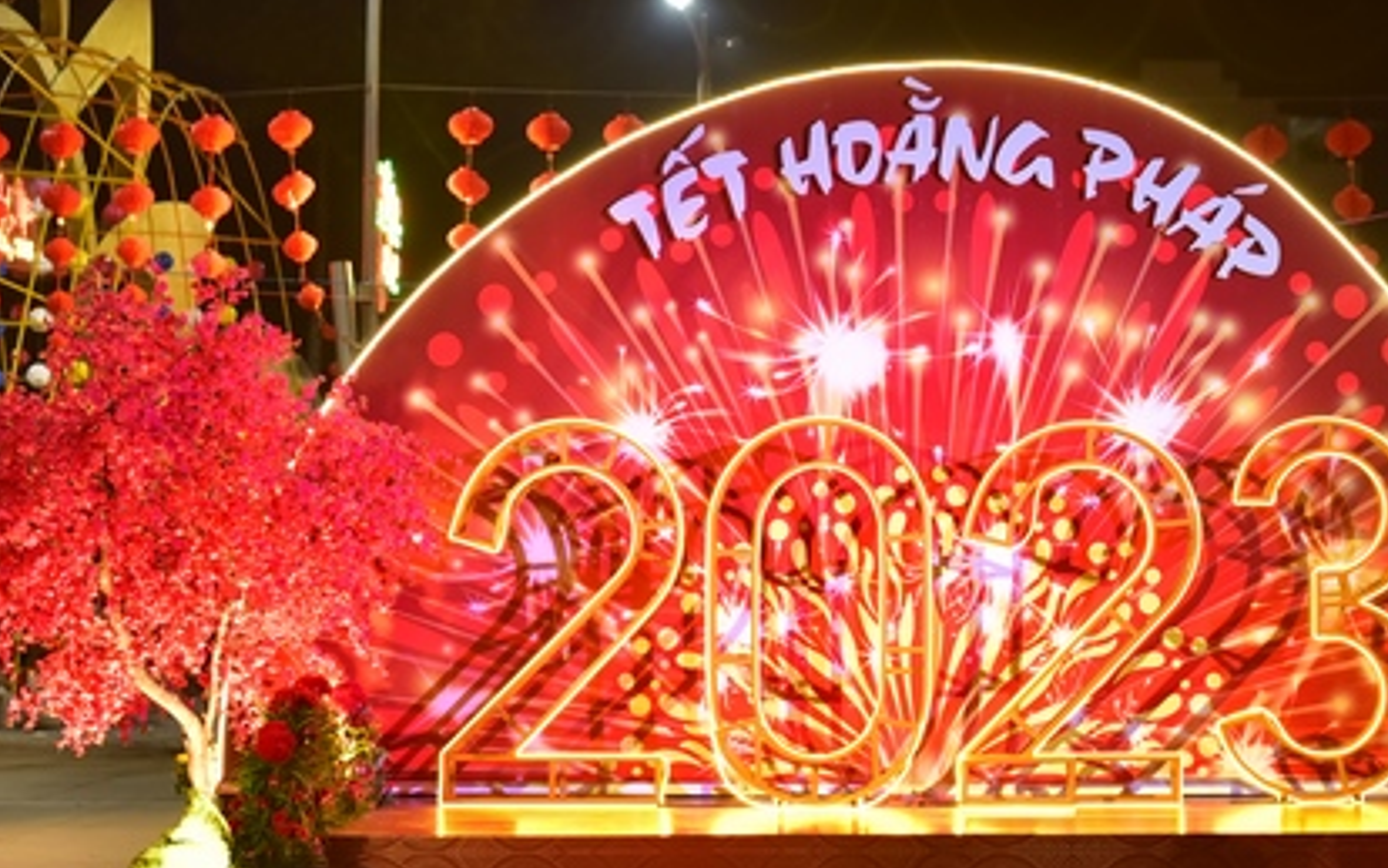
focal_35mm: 80
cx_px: 942
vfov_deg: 16.3
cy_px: 241
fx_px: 3027
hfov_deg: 25.7
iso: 800
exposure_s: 1/100
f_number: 2.2
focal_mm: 50
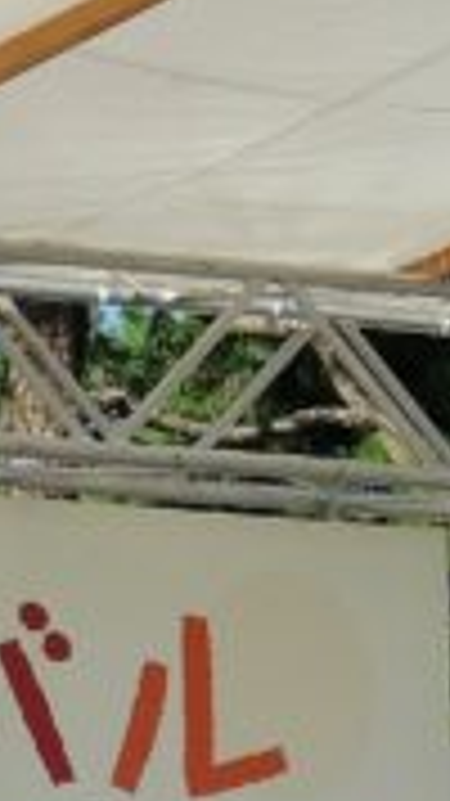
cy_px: 644
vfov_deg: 4.1
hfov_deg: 2.3
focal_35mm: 532
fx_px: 11296
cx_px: -549
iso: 80
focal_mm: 17.7
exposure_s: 1/800
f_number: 3.2
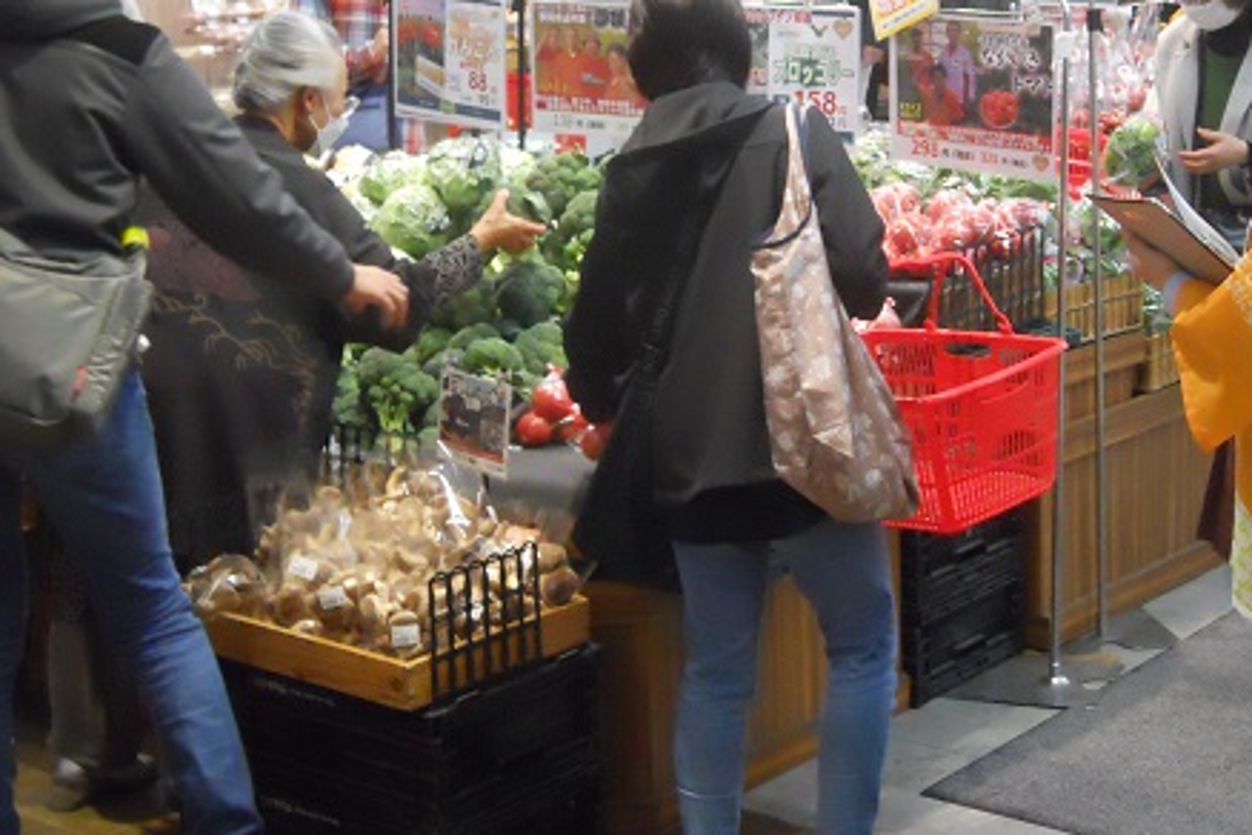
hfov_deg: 28.3
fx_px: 2469
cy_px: 170
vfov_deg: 19.0
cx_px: 789
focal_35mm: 71
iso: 800
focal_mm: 8.3
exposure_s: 1/125
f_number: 3.4
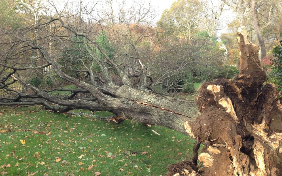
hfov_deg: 54.0
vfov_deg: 35.3
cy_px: 77
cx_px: 142
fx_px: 277
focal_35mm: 36
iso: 50
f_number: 2.4
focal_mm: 4.13
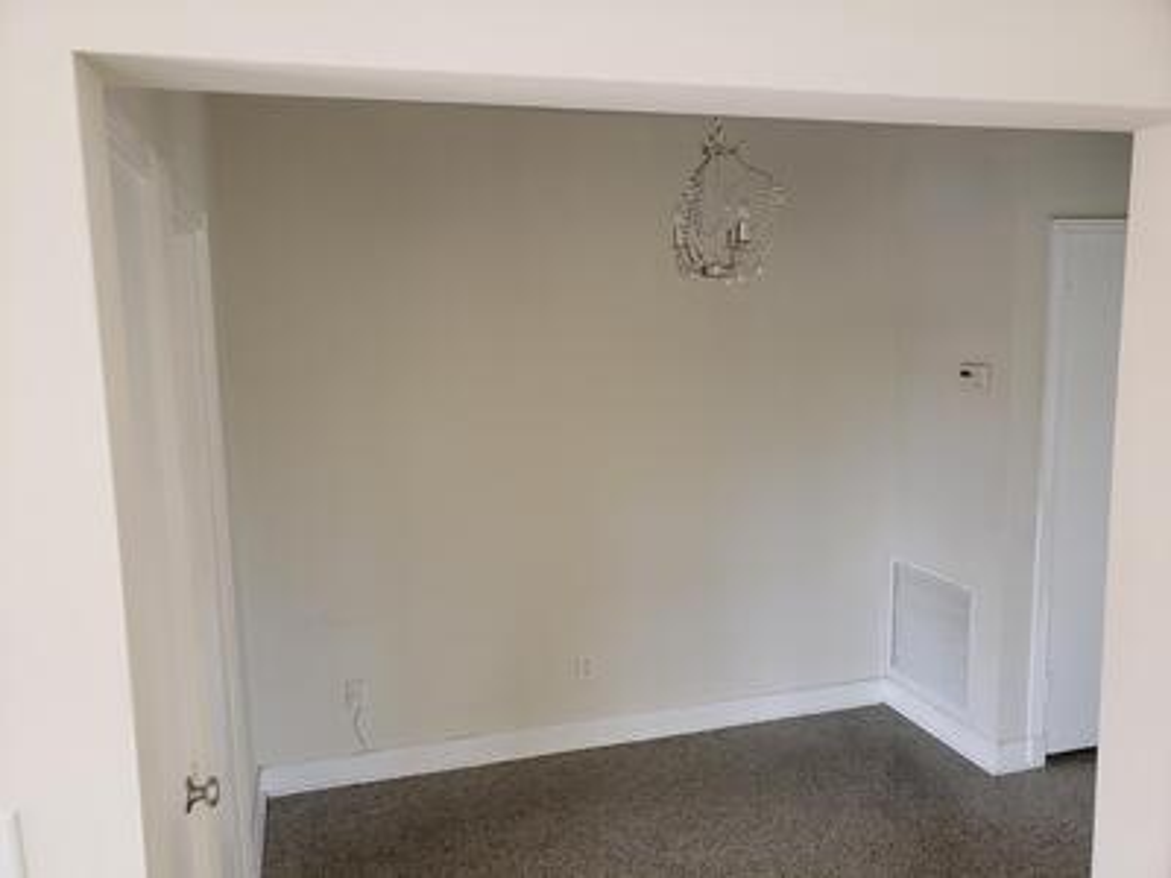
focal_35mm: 26
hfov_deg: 67.3
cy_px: 439
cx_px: 586
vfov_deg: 53.1
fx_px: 880
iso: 160
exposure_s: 1/50
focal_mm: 4.3
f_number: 2.4
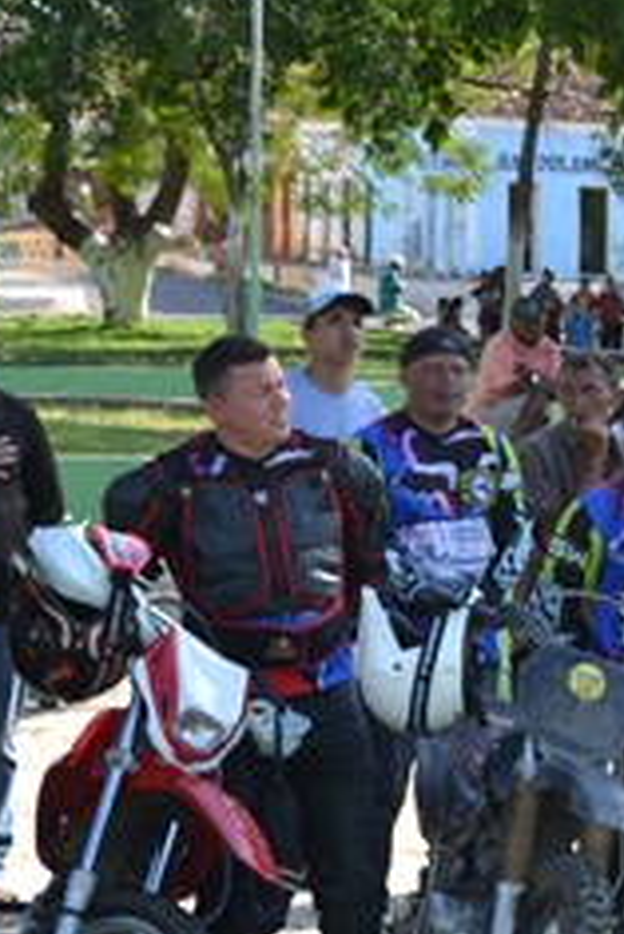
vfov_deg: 14.3
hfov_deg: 9.0
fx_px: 3712
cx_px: 1276
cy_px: 626
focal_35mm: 143
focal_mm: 28
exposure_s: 1/125
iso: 100
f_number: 5.6
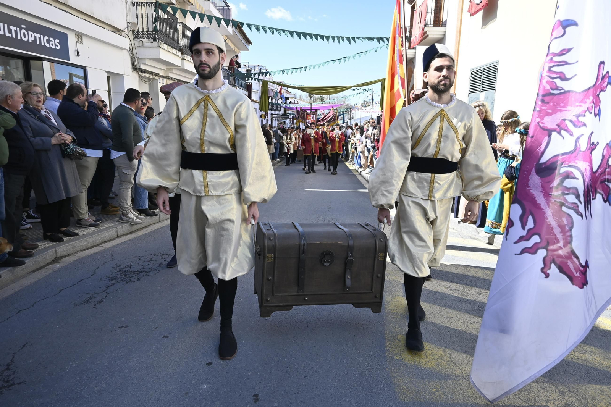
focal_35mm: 24
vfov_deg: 53.1
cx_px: 306
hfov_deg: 73.8
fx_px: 407
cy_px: 204
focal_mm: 16
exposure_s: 1/320
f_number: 6.3
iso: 200
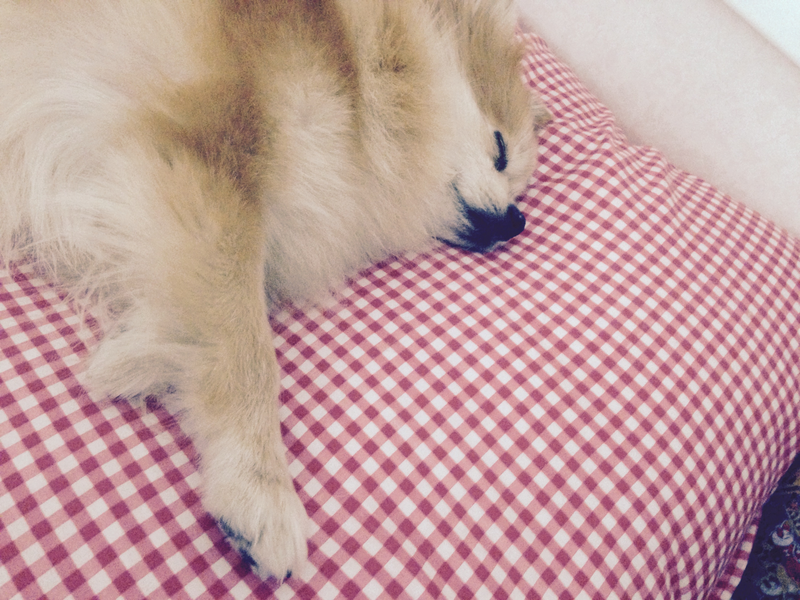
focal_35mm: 33
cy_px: 300
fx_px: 763
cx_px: 400
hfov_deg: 55.4
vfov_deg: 42.9
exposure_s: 1/15
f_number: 2.4
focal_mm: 4.12
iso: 640
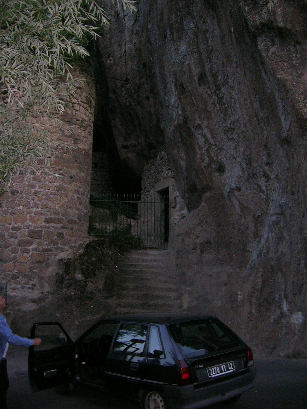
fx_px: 414
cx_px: 154
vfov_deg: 52.6
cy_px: 204
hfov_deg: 40.7
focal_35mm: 35
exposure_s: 1/60.1
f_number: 2.8
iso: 200
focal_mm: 5.4
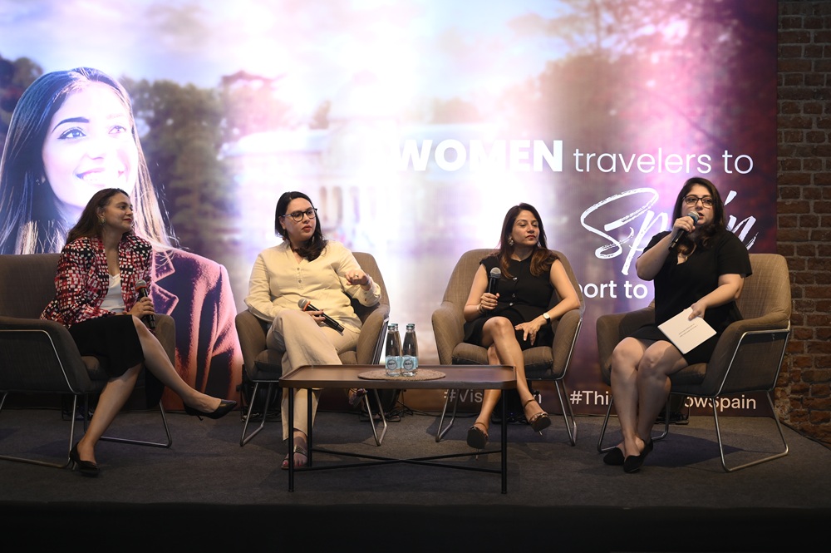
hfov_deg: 38.2
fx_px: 1199
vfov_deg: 25.9
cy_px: 276
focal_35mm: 52
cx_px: 416
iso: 1600
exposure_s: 1/200
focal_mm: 52
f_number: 3.5
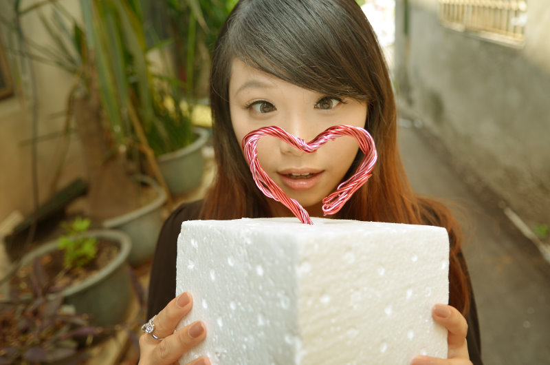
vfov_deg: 43.4
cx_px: 275
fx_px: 457
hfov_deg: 62.0
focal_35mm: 30
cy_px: 182
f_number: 3.2
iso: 100
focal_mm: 20
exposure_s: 1/250
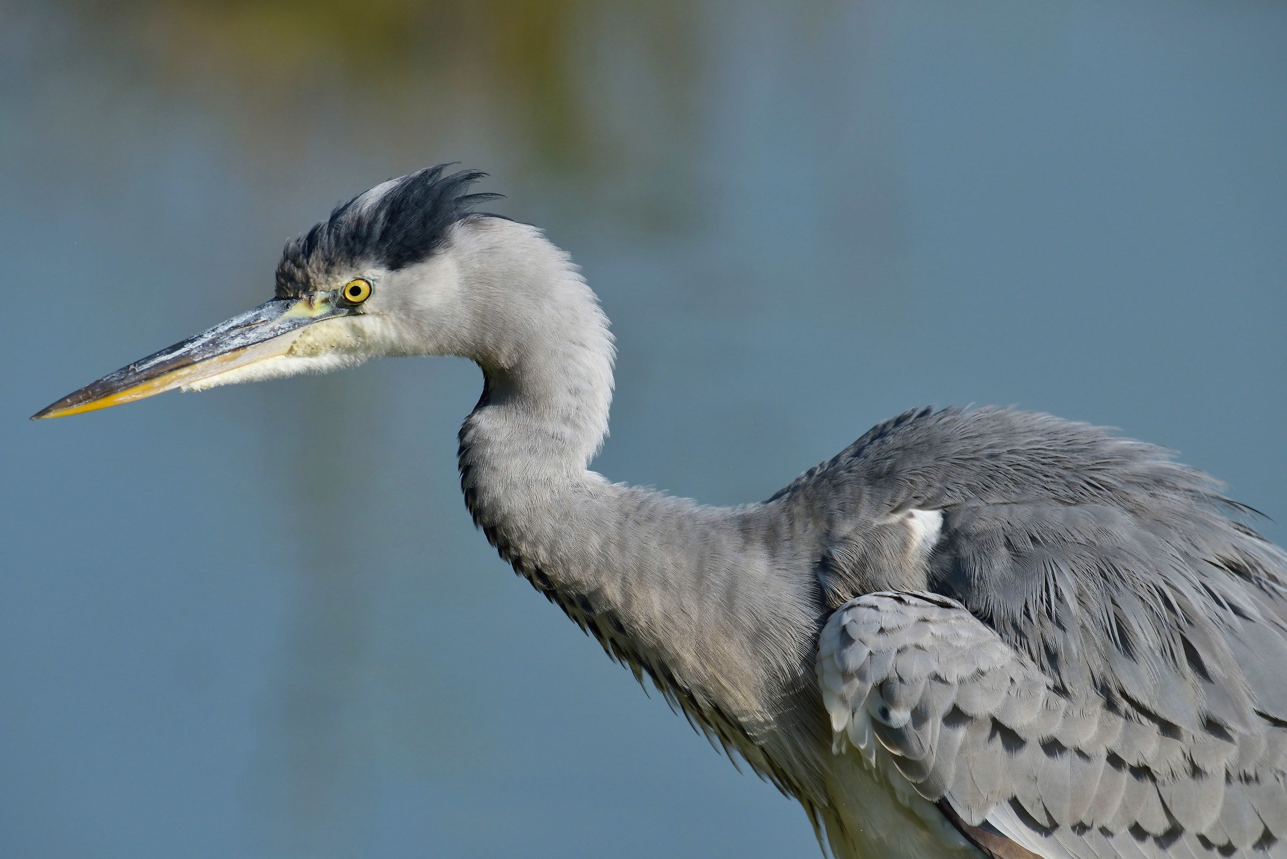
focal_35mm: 600
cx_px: 644
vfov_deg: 2.3
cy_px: 430
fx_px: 21452
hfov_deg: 3.4
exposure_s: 1/1600
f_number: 8
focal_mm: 600
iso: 320
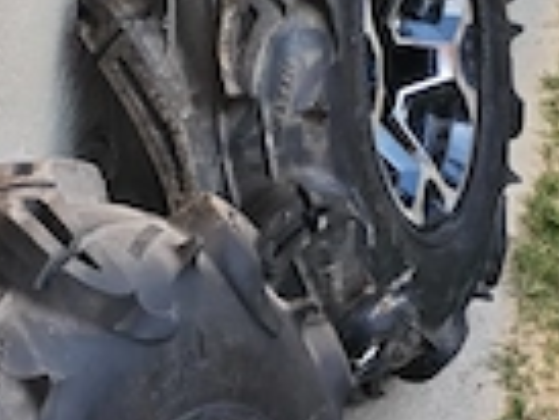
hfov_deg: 25.3
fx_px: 1228
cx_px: 122
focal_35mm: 76
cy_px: 371
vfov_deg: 19.1
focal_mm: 4.75
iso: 107
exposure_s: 1/100
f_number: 1.8
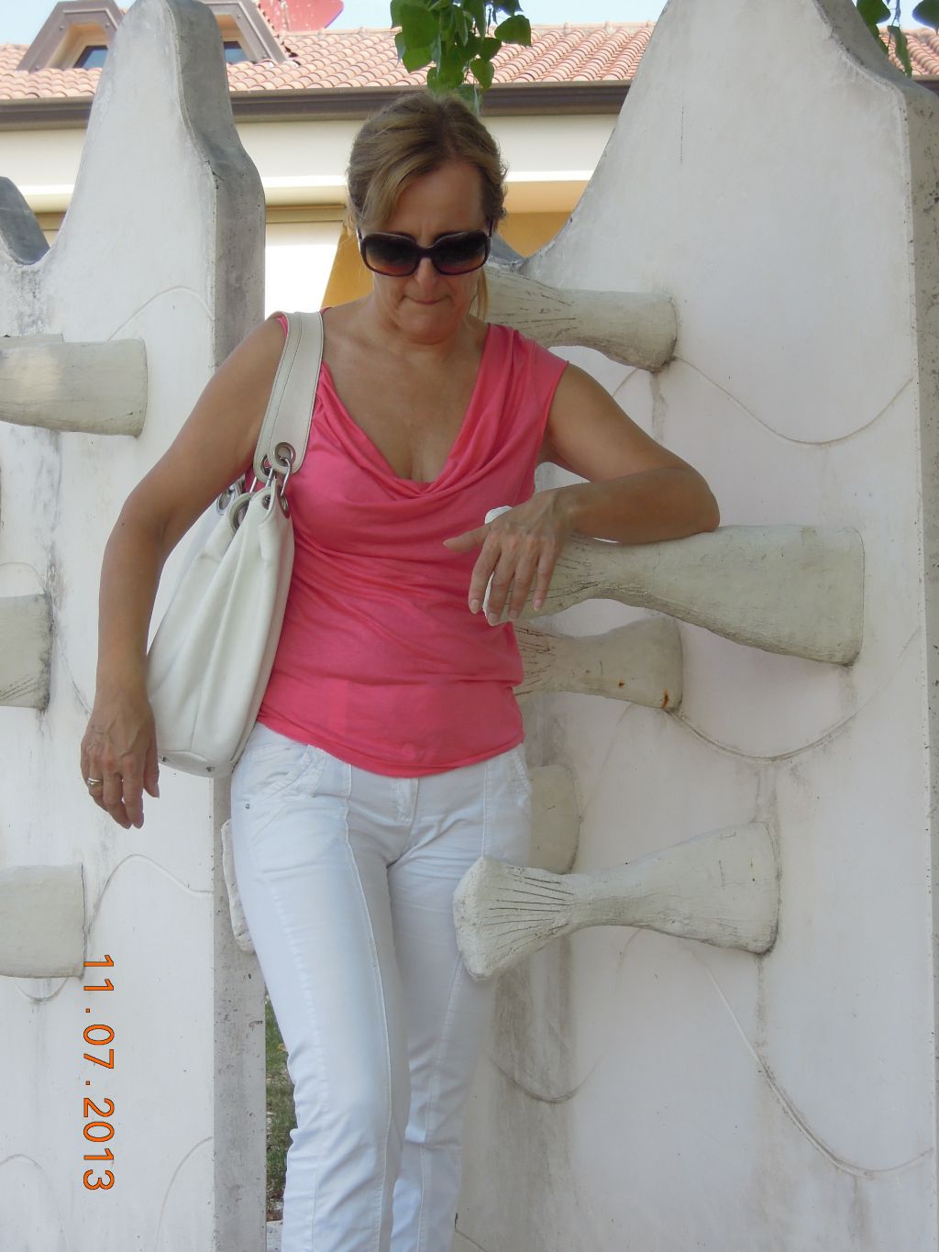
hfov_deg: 23.7
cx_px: 470
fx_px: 2242
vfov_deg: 31.2
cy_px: 626
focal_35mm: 62
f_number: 4.2
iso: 160
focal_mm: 11.1
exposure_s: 1/400
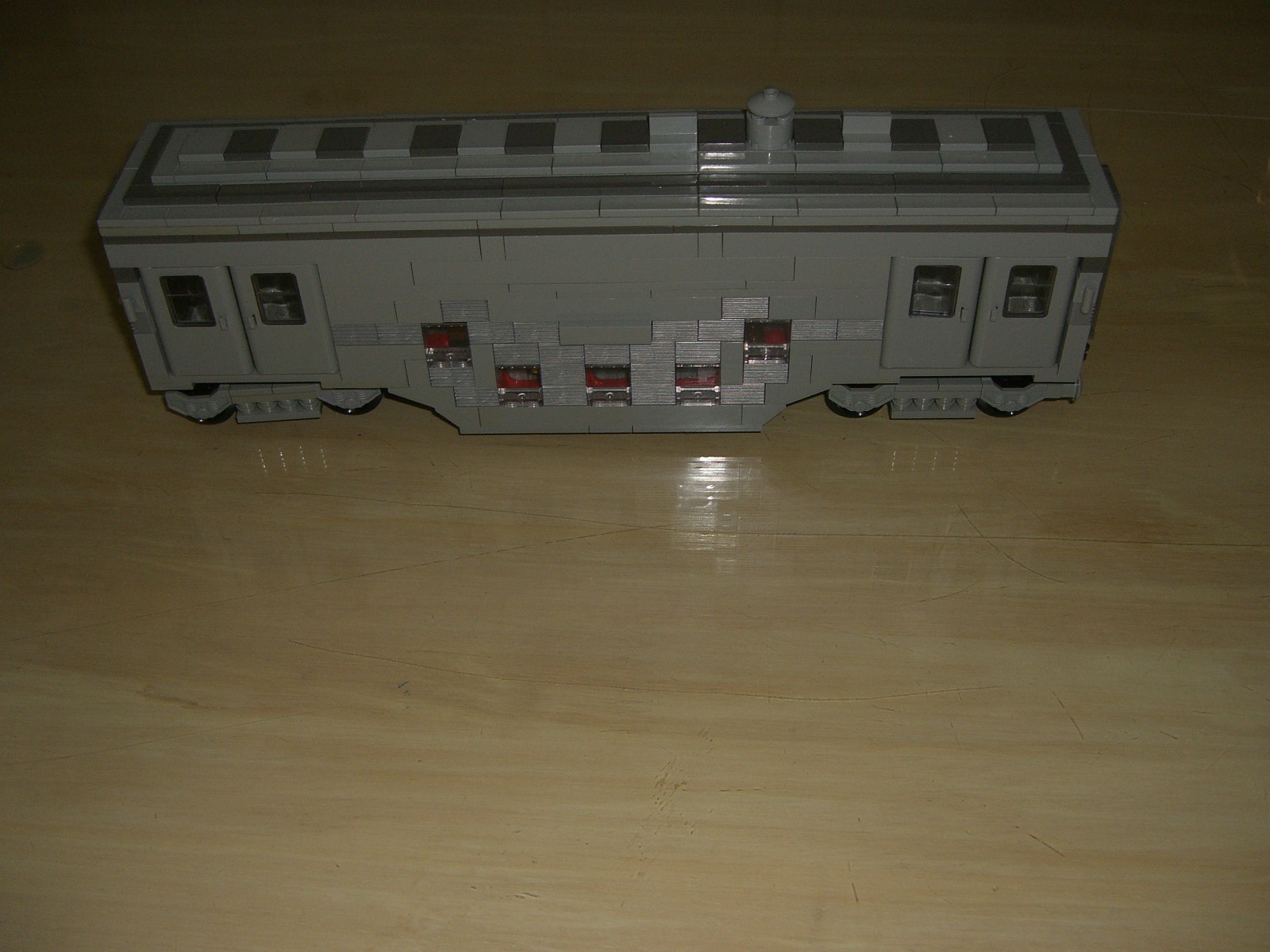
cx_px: 635
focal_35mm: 38
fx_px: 1394
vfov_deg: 37.7
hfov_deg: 49.0
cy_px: 476
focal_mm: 7.9
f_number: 2.8
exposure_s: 1/30
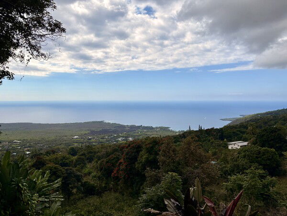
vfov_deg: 53.1
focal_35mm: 26
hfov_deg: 67.3
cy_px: 108
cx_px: 144
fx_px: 216
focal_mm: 5.96
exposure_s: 1/4950
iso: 50
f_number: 1.6
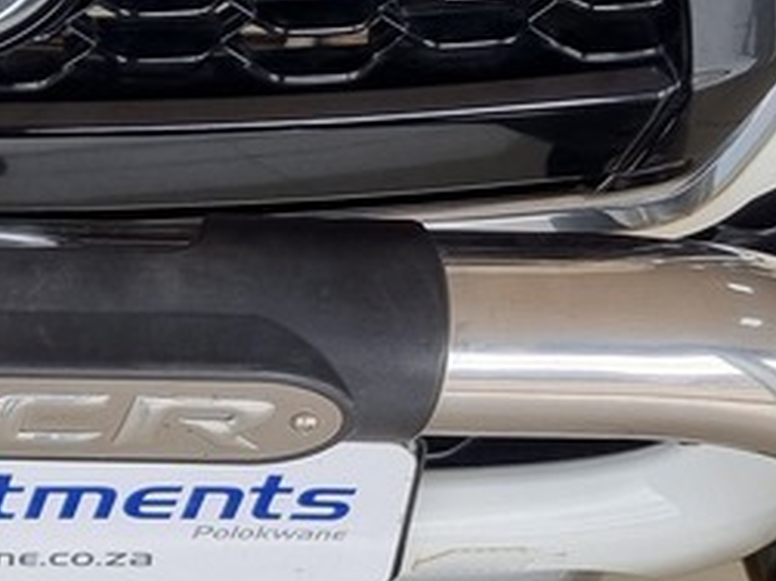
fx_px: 2375
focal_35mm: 106
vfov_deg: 12.7
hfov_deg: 17.6
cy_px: -448
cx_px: -182
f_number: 1.8
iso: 50
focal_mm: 5.4
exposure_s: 1/244
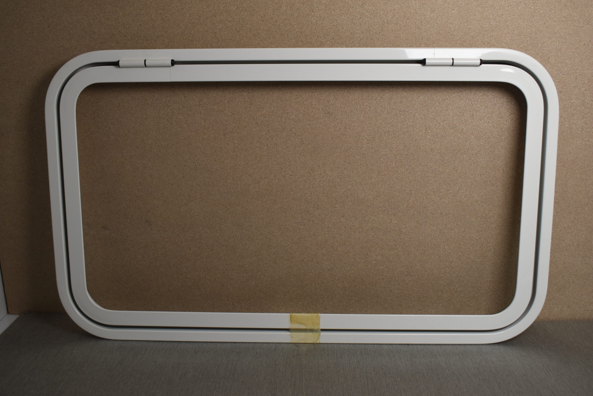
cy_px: 198
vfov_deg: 36.9
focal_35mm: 36
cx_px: 296
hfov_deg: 53.1
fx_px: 593
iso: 280
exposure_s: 1/125
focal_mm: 24
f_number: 5.6
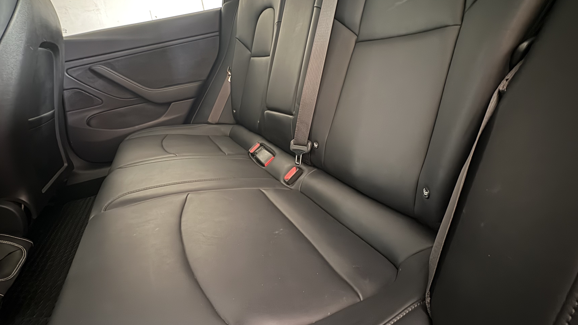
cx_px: 269
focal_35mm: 18
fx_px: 276
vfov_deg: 60.8
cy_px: 143
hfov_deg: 92.5
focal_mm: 2.22
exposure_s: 1/9
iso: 500
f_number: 2.2
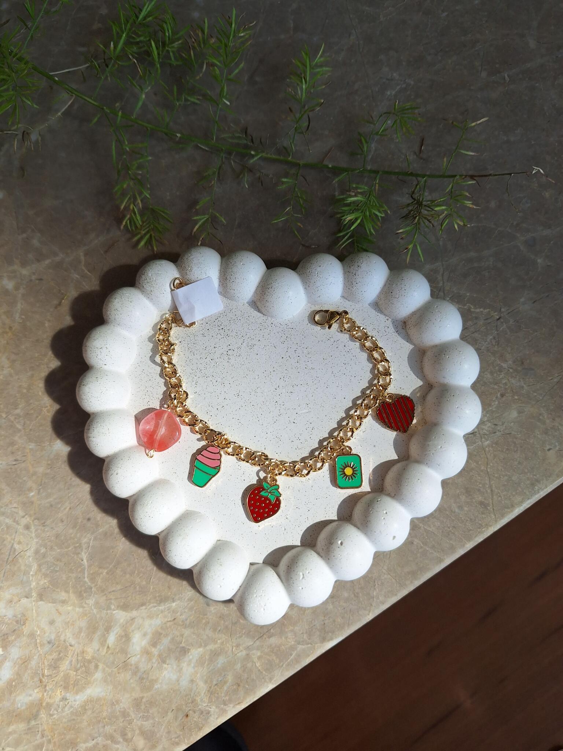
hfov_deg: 58.9
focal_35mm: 23
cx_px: 282
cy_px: 376
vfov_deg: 73.9
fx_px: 499
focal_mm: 5.54
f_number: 1.8
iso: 40
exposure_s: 1/909
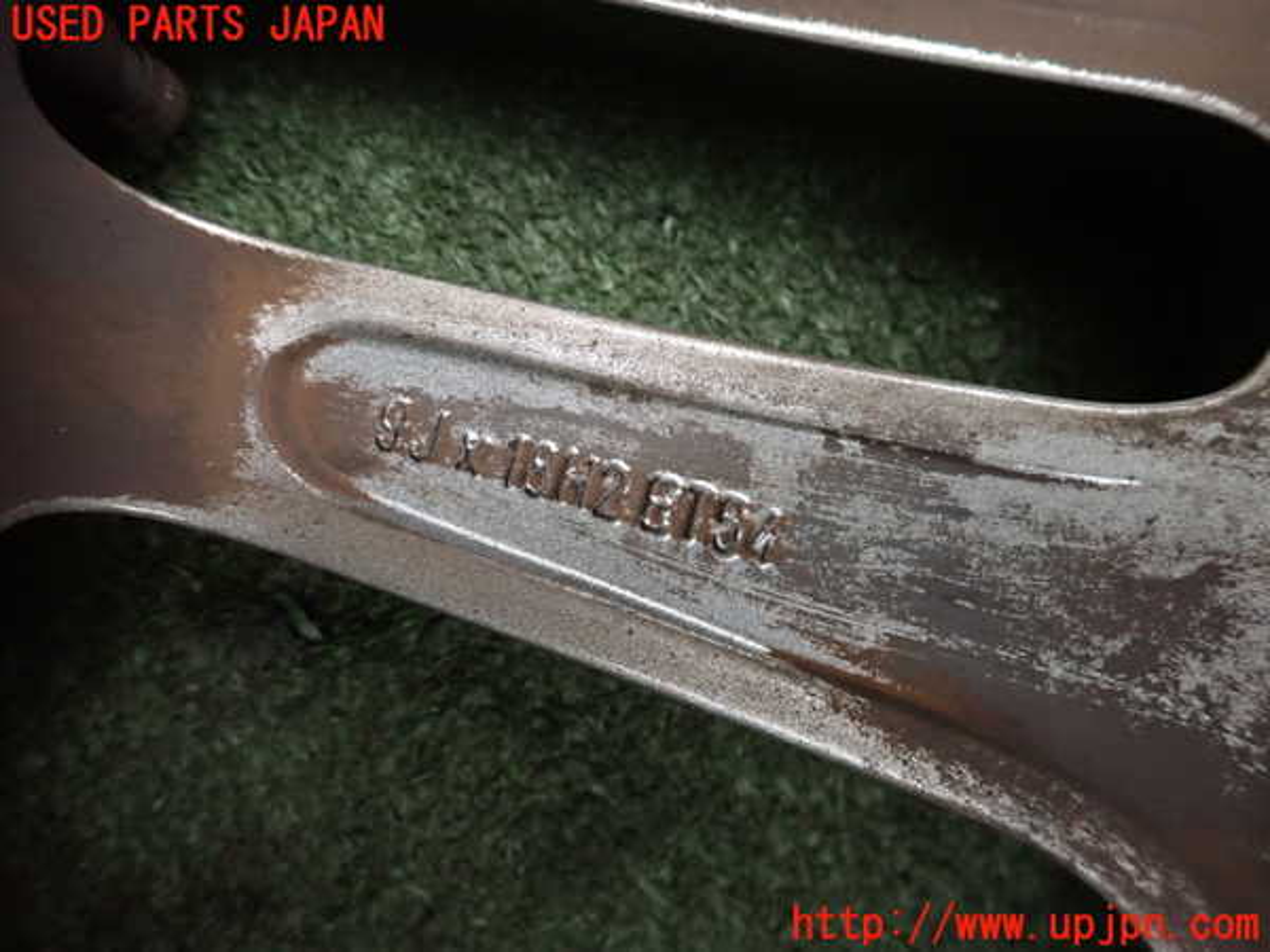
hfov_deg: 69.4
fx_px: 917
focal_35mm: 25
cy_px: 476
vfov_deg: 54.9
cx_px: 635
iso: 800
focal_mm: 4.5
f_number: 2
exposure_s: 1/20
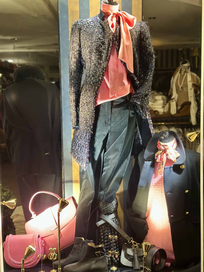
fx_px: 377
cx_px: 102
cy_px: 136
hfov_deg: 30.3
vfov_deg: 39.7
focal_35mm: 48
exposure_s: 1/50
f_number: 1.78
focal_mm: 6.86
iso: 320
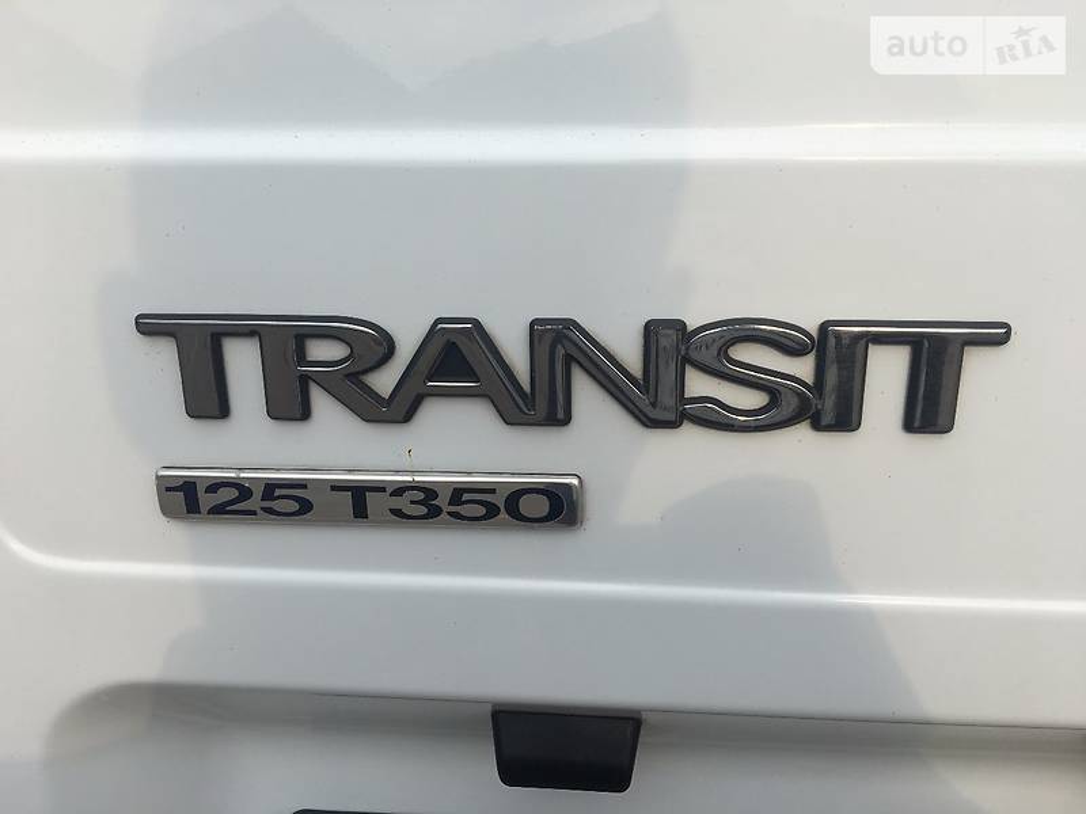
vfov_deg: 48.2
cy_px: 407
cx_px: 543
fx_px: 910
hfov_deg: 61.7
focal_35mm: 29
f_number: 2.2
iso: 25
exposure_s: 1/1479
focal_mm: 4.2
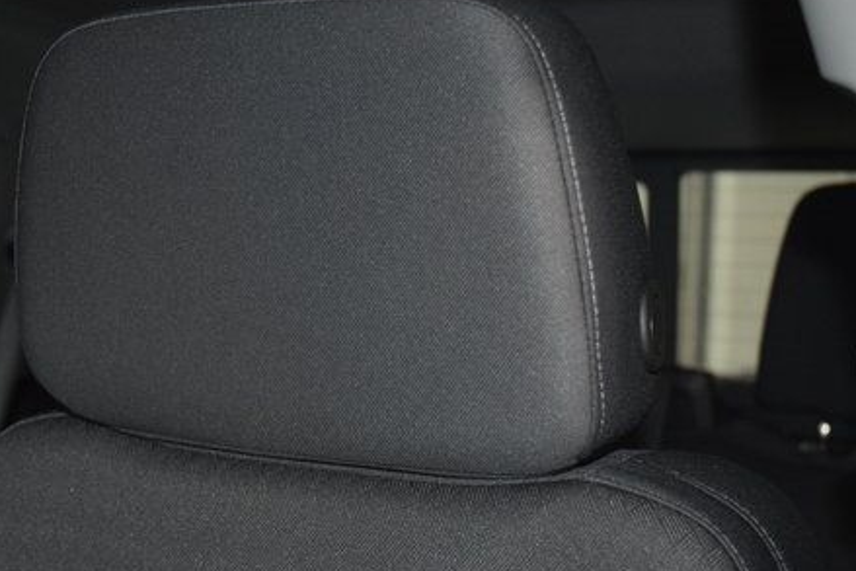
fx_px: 1611
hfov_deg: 29.7
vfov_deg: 20.1
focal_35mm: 68
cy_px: 340
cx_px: 333
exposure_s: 1/50
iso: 2200
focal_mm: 31
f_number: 4
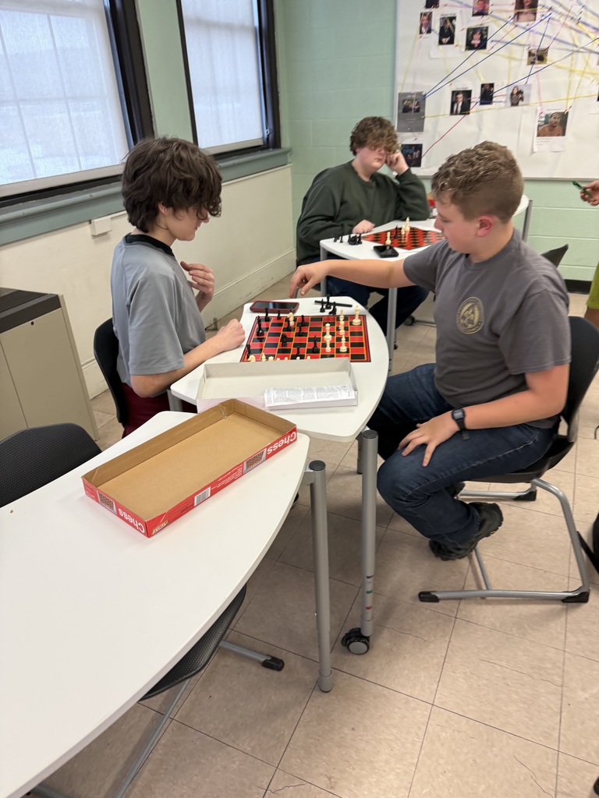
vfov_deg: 71.6
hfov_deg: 56.8
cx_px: 300
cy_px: 399
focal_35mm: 24
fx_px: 554
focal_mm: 6.76
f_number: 1.78
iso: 160
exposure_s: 1/60
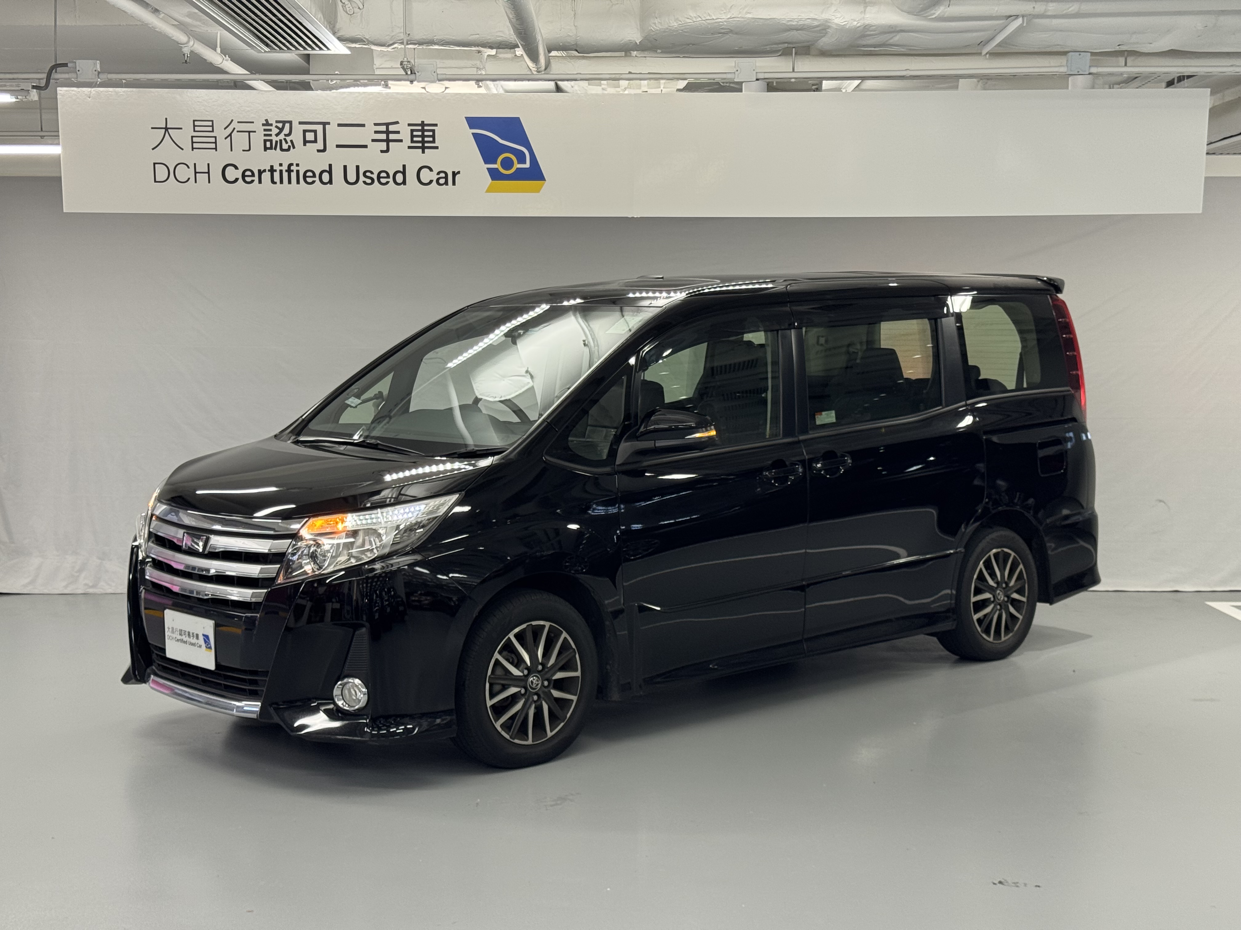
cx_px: 620
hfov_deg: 39.7
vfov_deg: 30.3
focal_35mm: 48
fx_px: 1721
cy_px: 465
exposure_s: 1/50
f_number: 1.78
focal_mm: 6.76
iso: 64
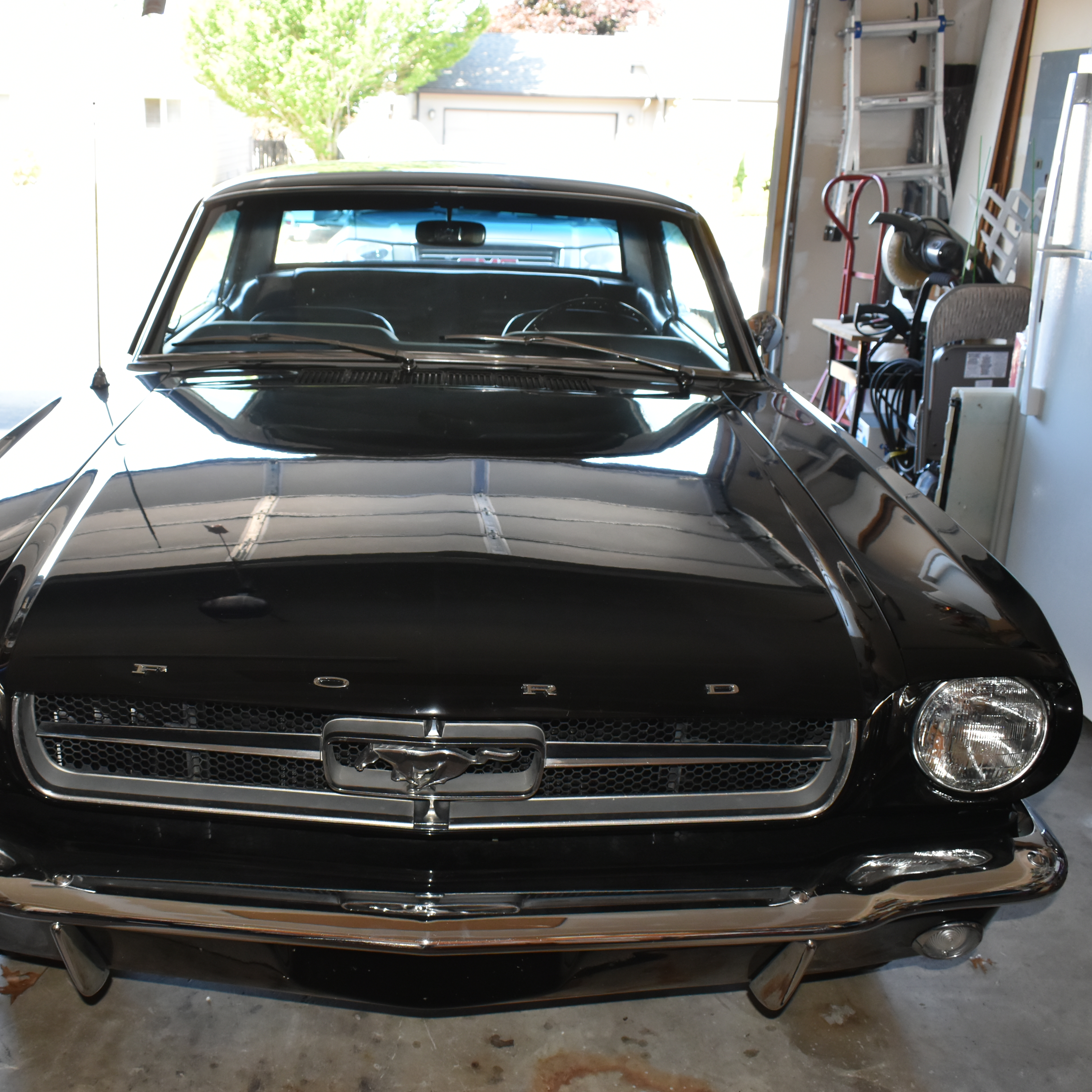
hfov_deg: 45.8
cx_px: 438
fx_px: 1285
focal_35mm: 36
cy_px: 566
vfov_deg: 46.0
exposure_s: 1/100
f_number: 5
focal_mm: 18
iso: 800
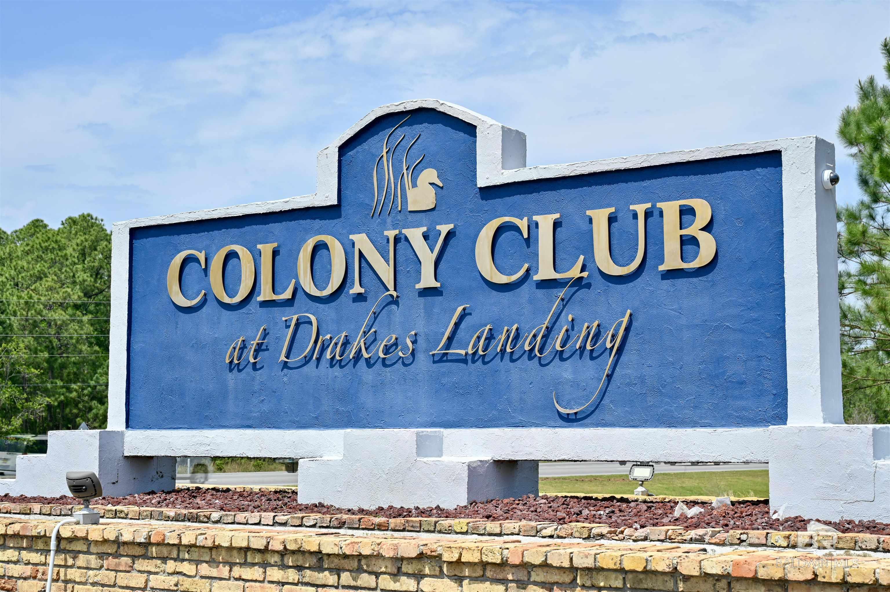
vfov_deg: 23.3
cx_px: 445
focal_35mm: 58
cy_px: 296
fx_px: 1433
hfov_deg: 34.5
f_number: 9
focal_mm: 58
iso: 100
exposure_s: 1/200
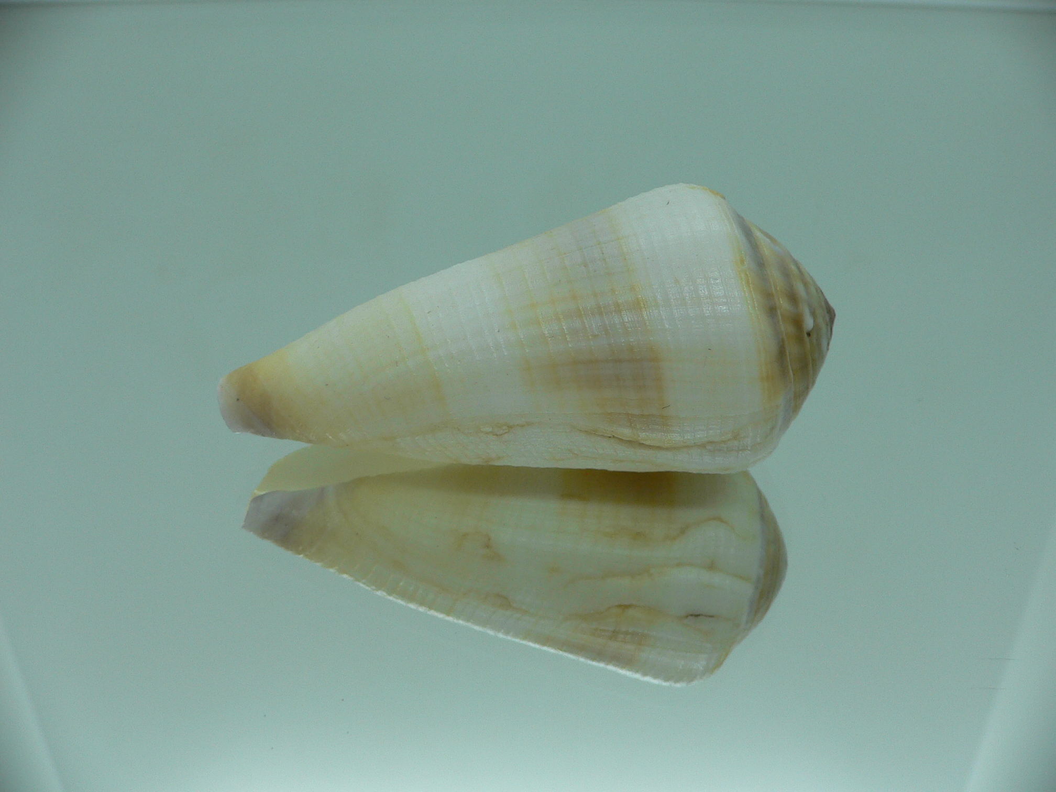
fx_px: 1068
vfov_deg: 40.7
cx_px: 528
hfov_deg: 52.6
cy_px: 396
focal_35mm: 35
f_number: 2.8
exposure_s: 1/80
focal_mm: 4.6
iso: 80
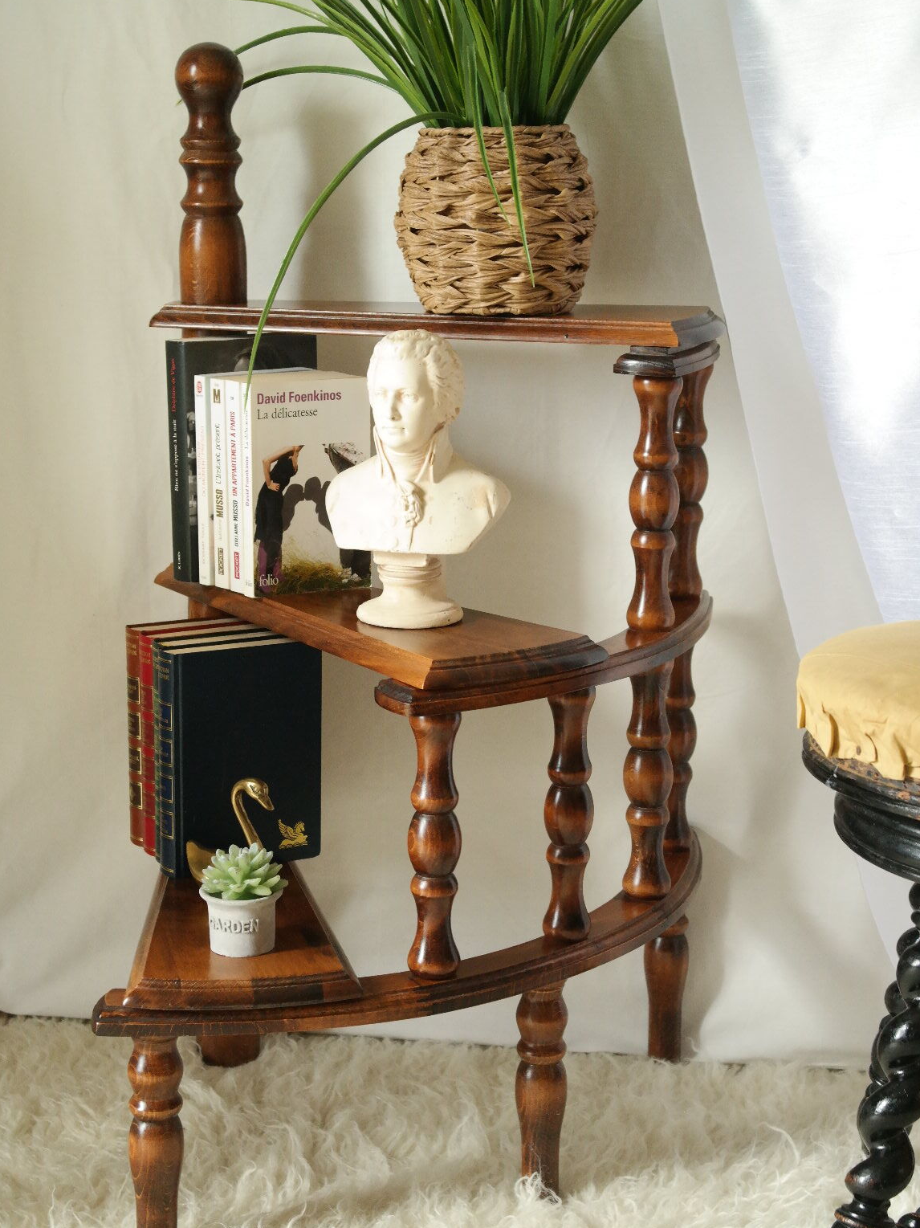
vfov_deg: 26.0
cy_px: 607
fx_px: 2659
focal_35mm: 75
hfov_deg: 19.6
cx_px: 459
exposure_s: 1/30
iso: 1600
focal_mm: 45
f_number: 5.6
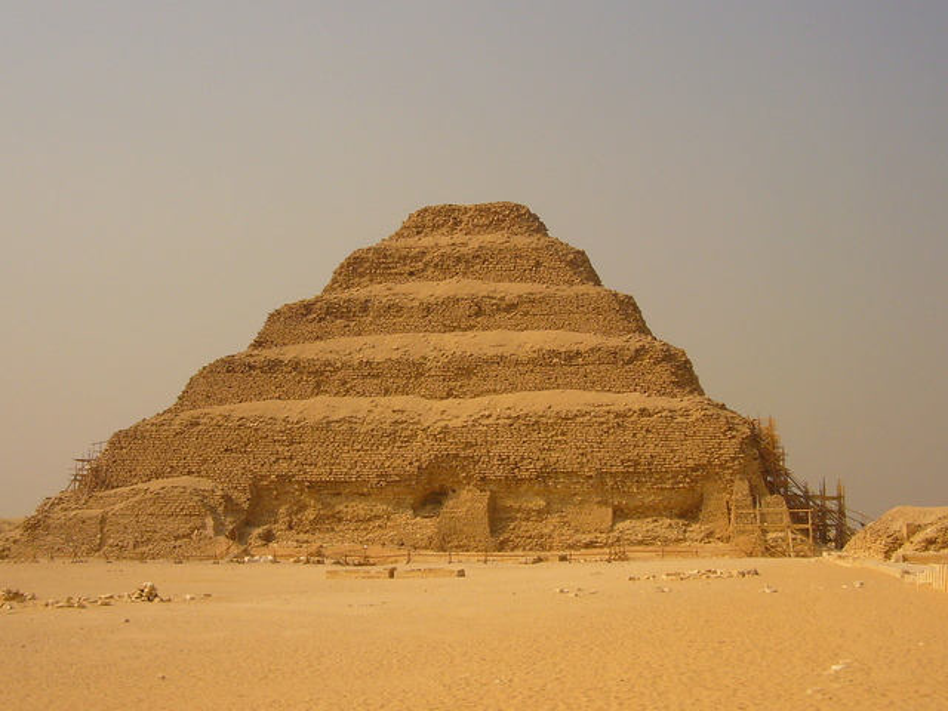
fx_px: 1397
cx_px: 474
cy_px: 356
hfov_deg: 37.5
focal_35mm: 51
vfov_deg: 28.6
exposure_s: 1/400
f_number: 6.3
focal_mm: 6.1
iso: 80
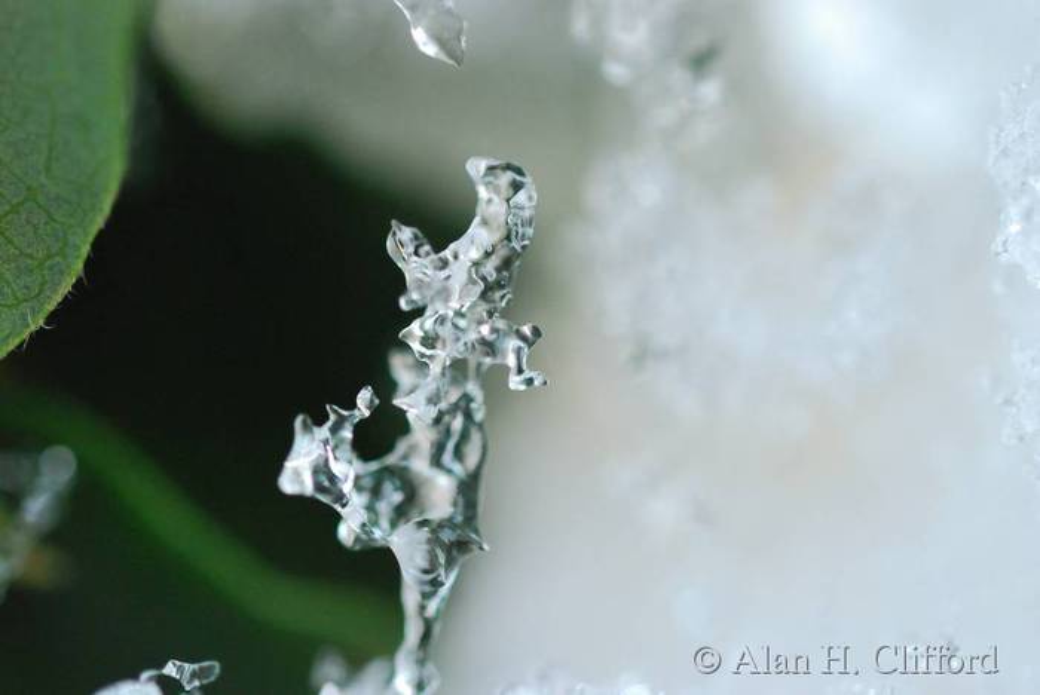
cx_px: 520
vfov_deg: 15.2
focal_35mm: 90
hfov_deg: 22.6
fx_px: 2602
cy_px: 348
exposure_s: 1/320
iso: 1600
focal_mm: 60
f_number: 3.8
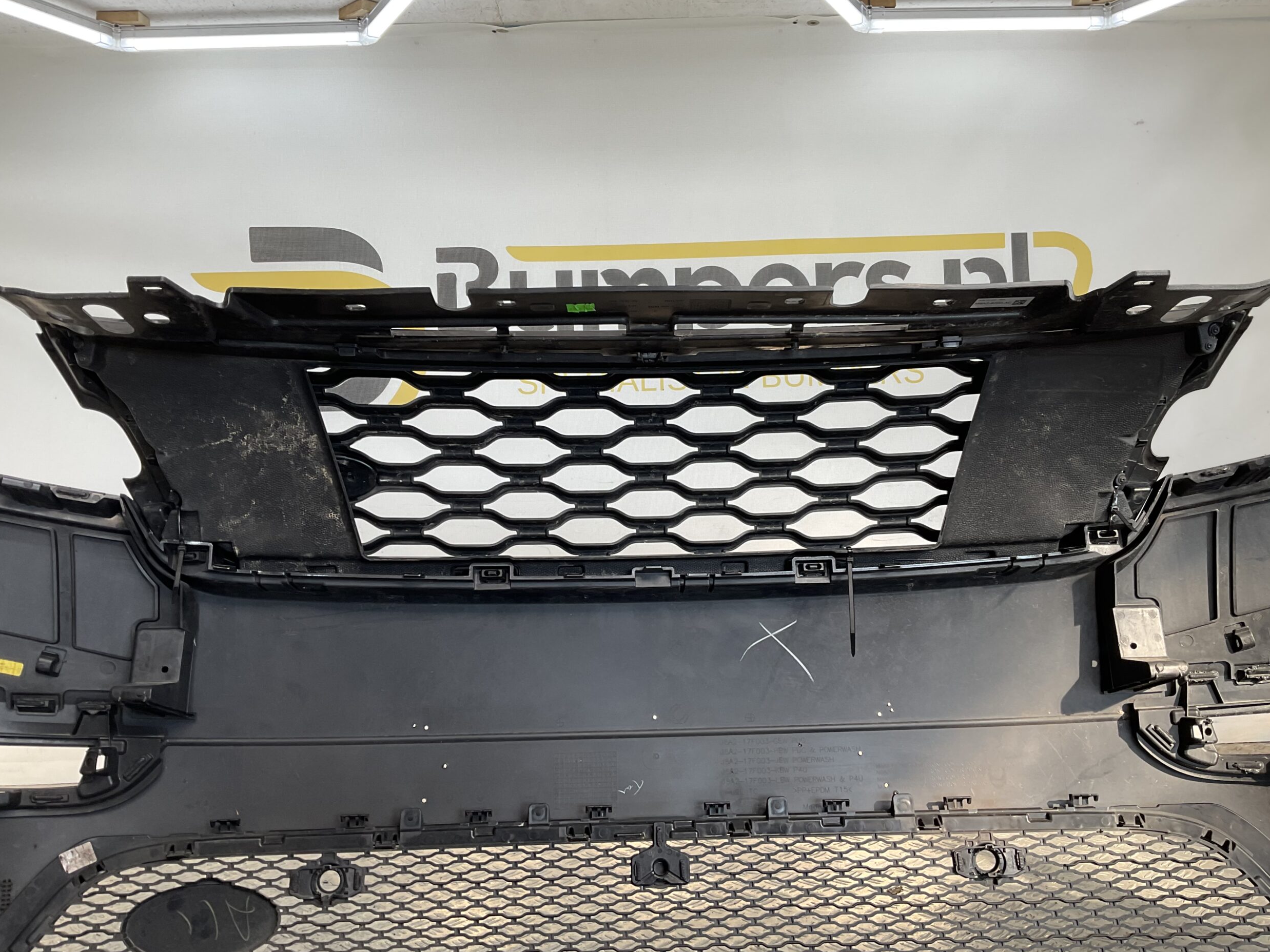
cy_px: 487
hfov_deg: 60.0
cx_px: 652
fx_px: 1101
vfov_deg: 46.8
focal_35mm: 30
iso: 16
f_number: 1.8
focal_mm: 3
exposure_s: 1/167
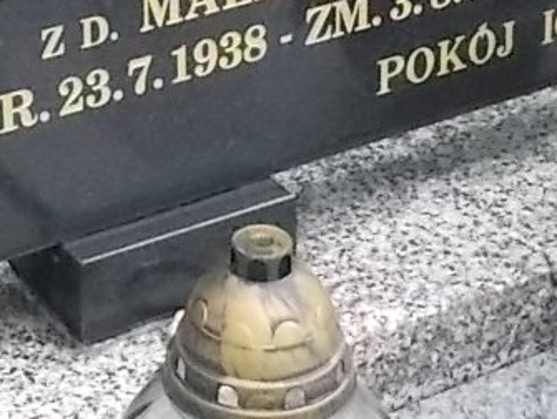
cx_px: 135
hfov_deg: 15.8
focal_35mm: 124
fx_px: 1997
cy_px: -181
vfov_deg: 11.5
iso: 400
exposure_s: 1/320
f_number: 8
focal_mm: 4.6
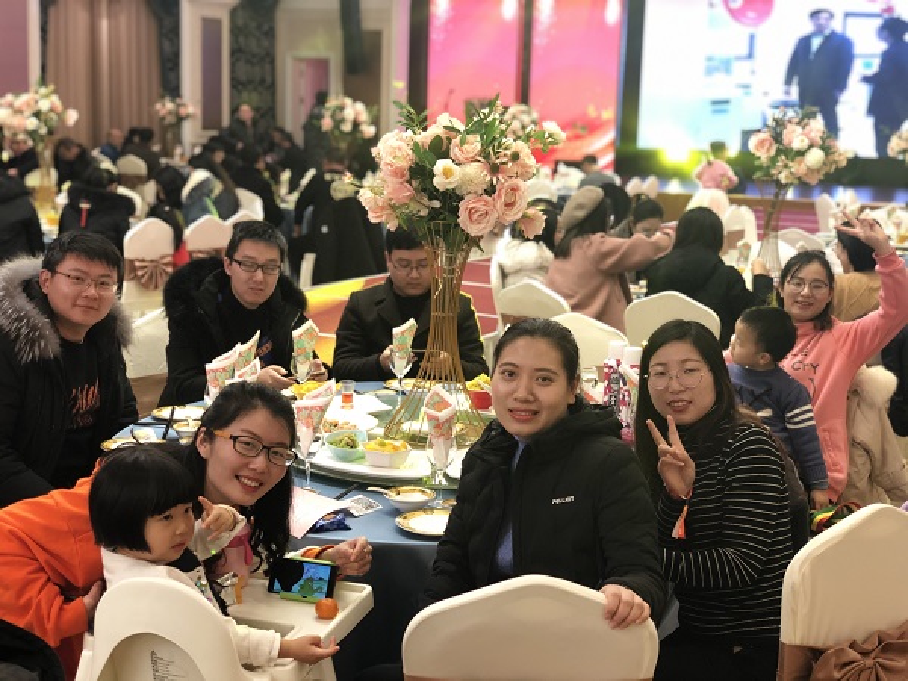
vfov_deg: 28.0
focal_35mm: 52
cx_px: 454
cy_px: 340
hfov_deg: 36.8
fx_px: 1364
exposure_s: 1/42
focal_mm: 6
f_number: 2.4
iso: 100
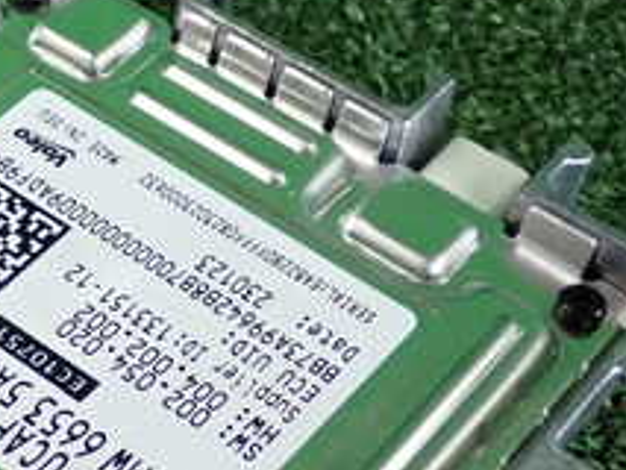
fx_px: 2244
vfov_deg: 12.0
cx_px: -103
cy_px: 194
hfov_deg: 15.4
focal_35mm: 124
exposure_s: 1/125
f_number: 2.9
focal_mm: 7.84
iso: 500
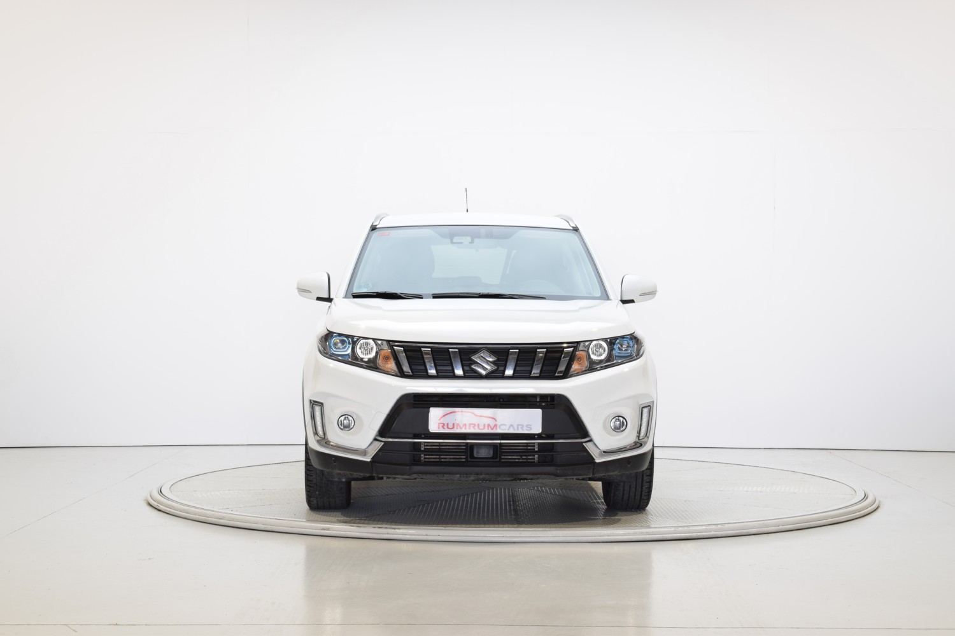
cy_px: 318
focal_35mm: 60
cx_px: 478
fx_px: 1592
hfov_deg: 33.4
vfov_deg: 22.6
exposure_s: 1/5
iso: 100
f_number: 10
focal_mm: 40
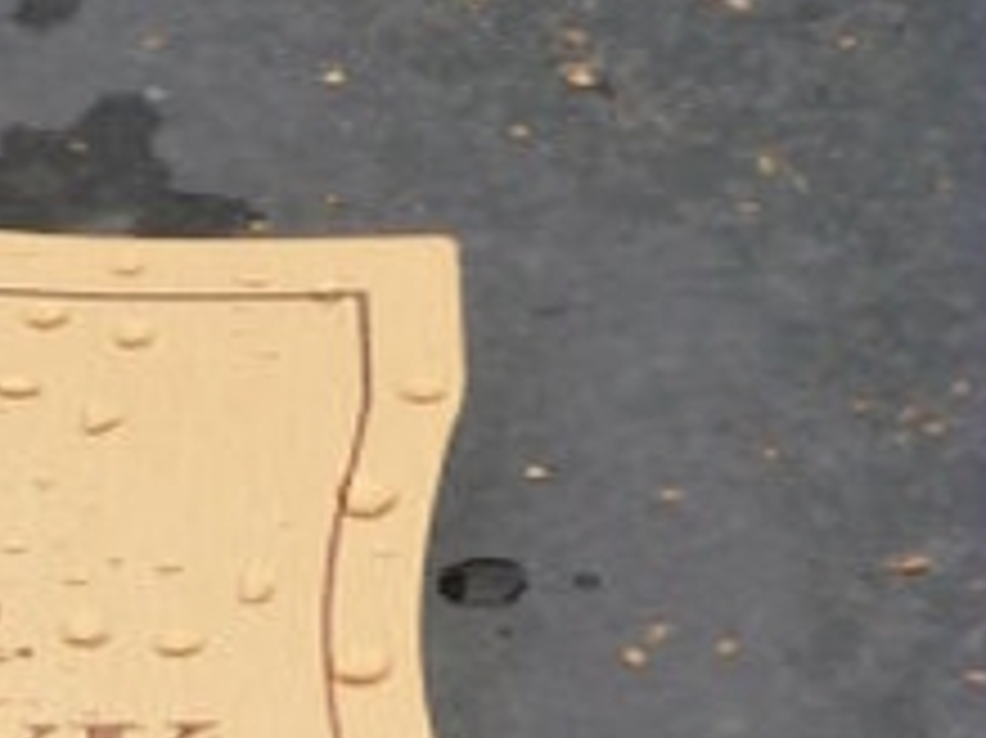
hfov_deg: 9.7
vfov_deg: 7.4
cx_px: -441
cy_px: 778
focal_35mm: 199
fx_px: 5665
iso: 100
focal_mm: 12.1
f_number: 4.7
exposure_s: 1/200
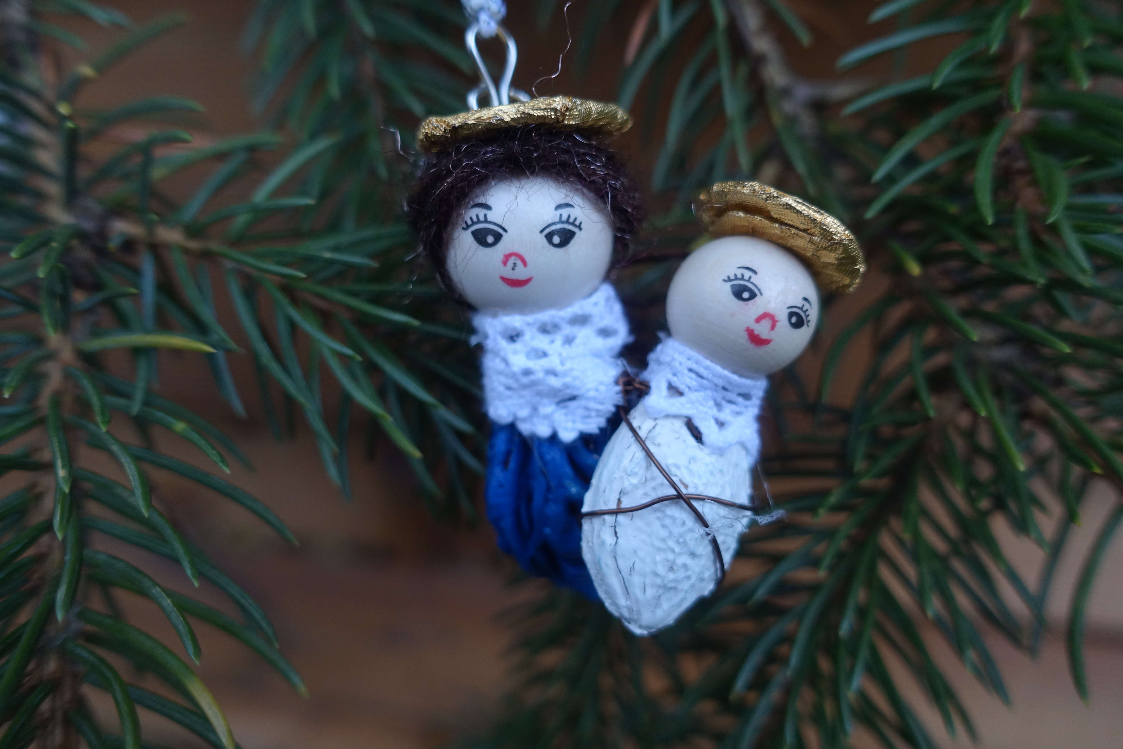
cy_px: 374
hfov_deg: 73.7
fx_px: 749
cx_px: 562
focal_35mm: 24
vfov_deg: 53.1
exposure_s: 1/200
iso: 400
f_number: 2.8
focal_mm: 8.8
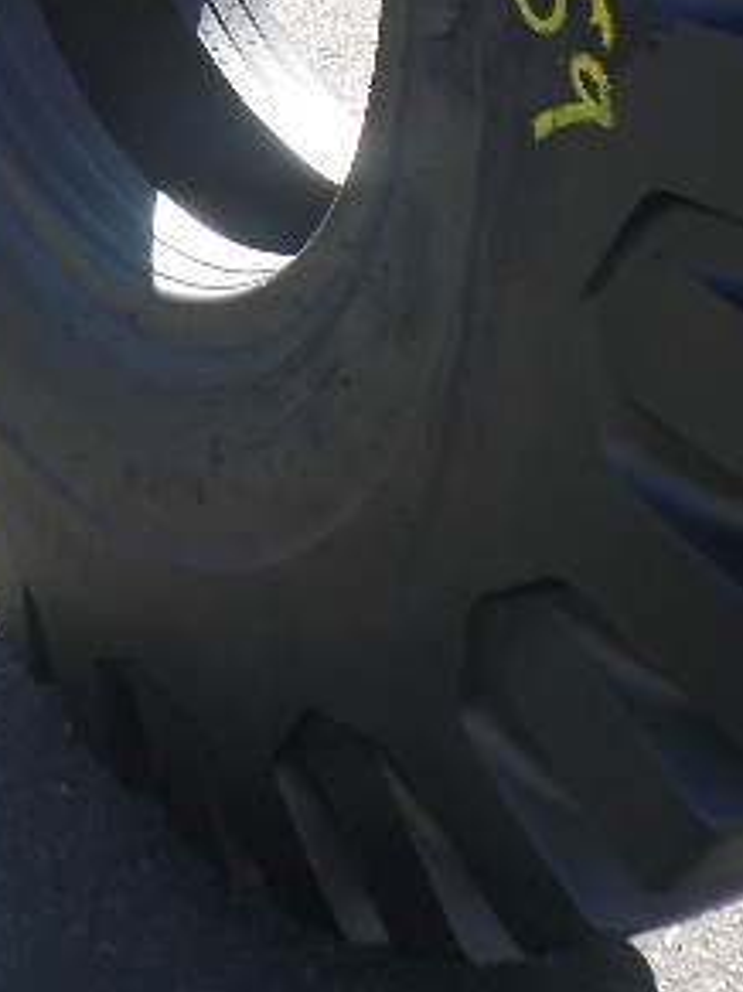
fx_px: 2320
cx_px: 170
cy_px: -177
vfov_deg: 22.4
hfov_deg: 18.1
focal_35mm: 81
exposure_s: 1/180
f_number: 3.5
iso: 100
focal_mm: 4.1
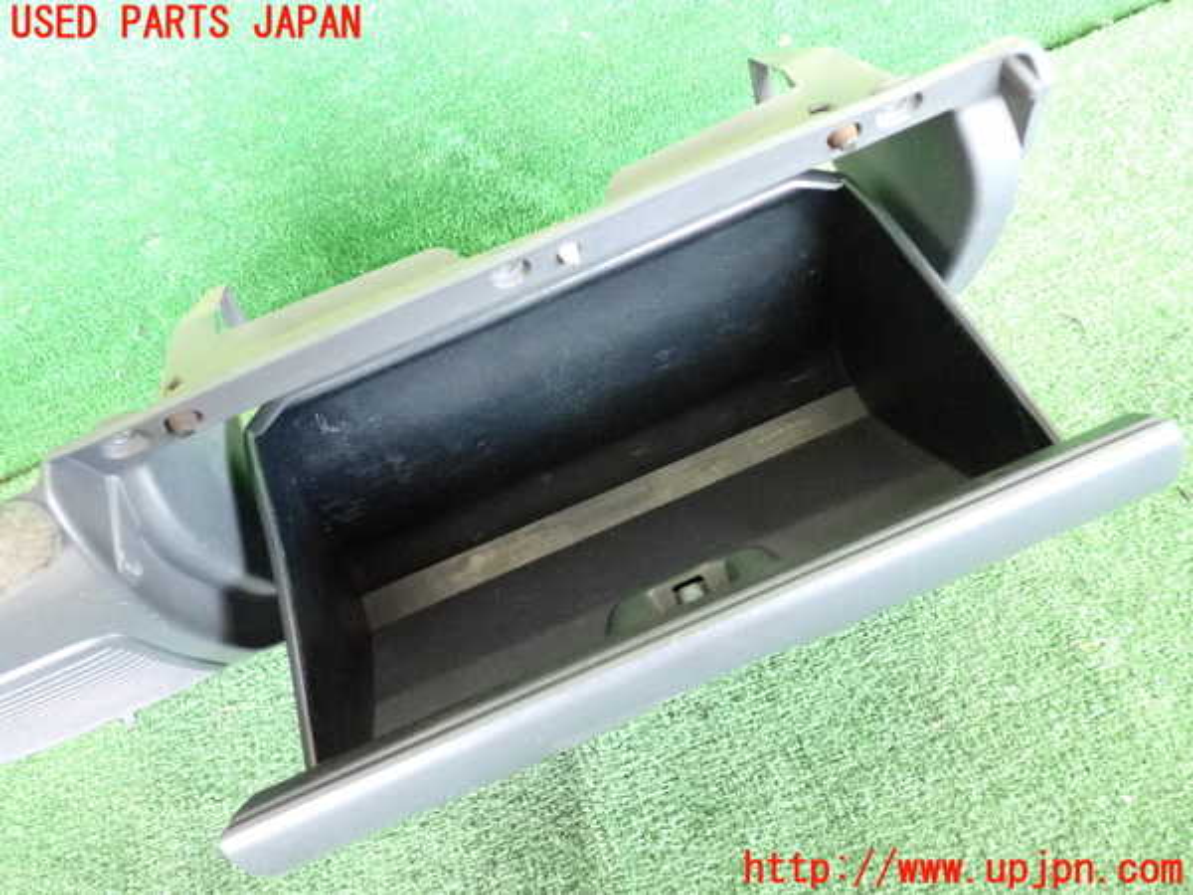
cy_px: 448
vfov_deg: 44.2
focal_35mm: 32
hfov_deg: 56.8
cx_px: 596
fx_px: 1103
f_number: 2.4
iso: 2000
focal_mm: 5.79
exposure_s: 1/125
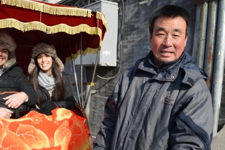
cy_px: 91
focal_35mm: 35
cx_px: 90
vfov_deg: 37.7
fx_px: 219
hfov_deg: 54.1
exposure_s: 1/200
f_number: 7.1
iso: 100
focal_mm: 18
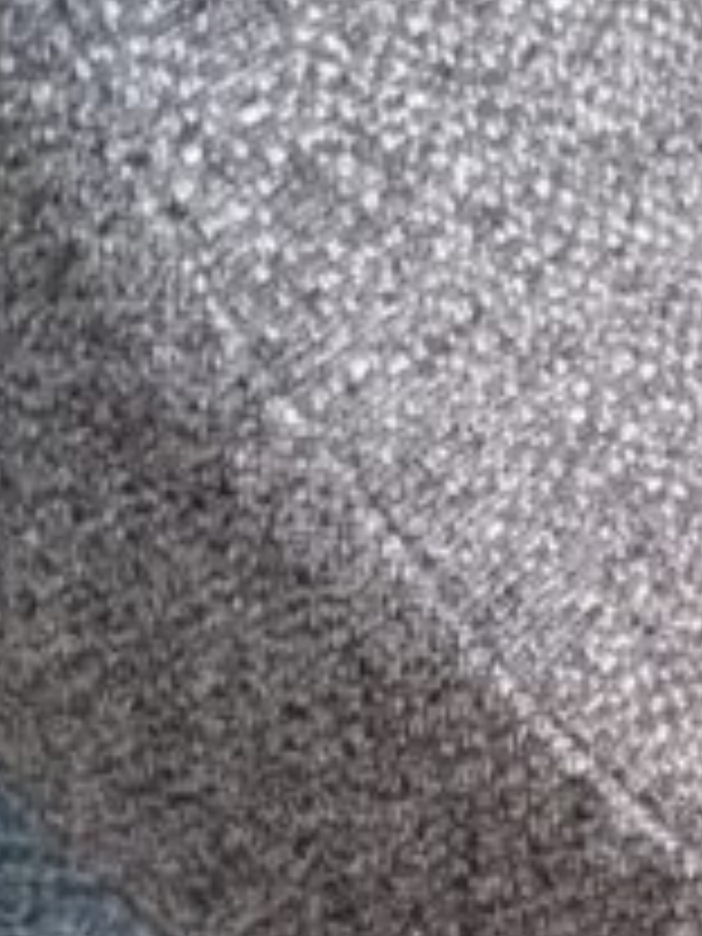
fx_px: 2704
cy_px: 684
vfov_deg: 19.5
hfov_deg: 14.4
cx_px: 778
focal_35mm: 100
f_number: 2.2
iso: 1558
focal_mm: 3.46
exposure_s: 1/12.5
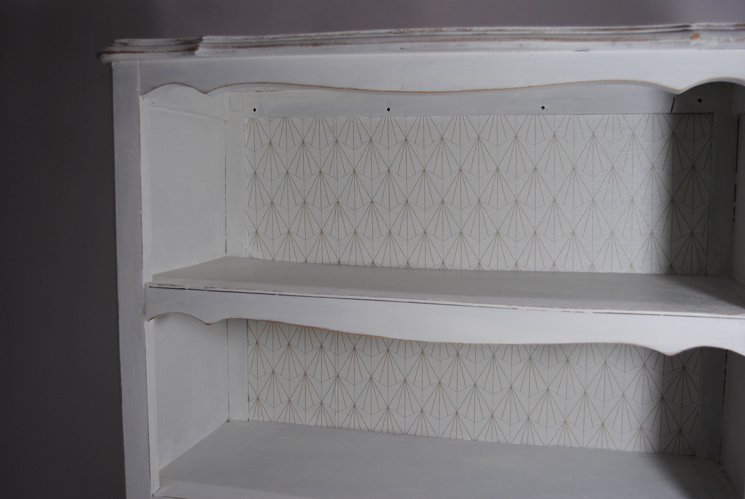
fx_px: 715
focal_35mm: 34
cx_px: 372
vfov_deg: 38.5
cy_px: 250
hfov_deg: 55.0
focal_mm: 23
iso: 200
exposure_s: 1/60
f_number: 4
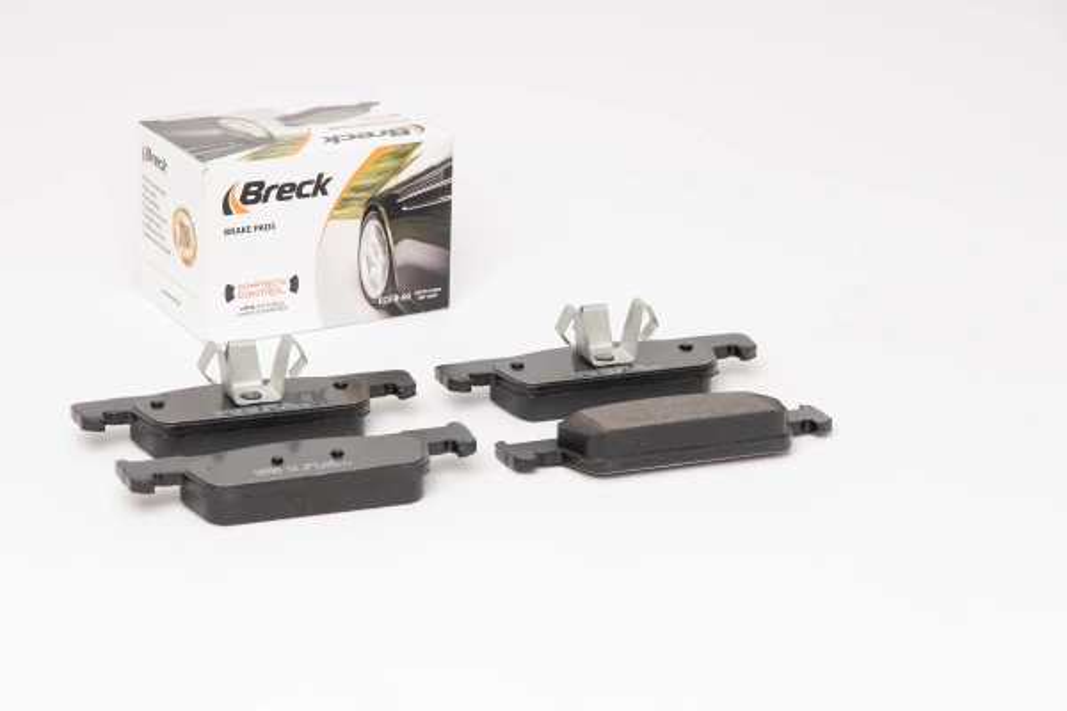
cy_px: 356
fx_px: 2667
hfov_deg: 22.6
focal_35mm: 90
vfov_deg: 15.2
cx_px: 534
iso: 100
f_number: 9.5
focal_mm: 60
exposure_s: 1/200
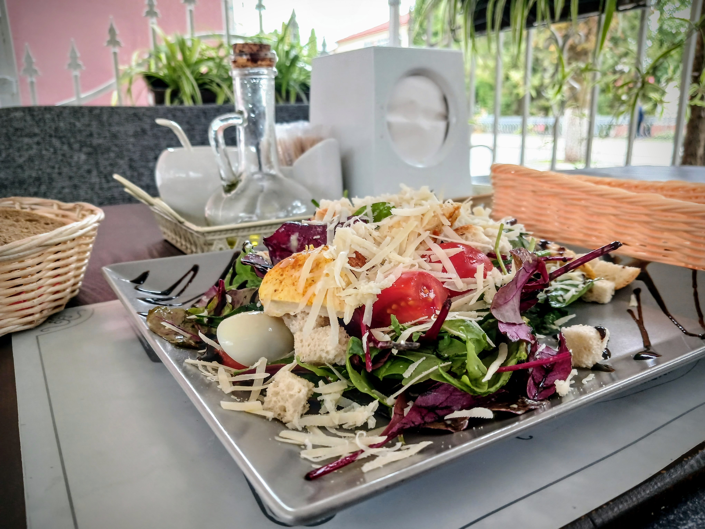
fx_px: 550
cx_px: 352
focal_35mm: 27
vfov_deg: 51.4
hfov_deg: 65.3
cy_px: 264
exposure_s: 1/60
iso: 160
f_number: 1.8
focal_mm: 4
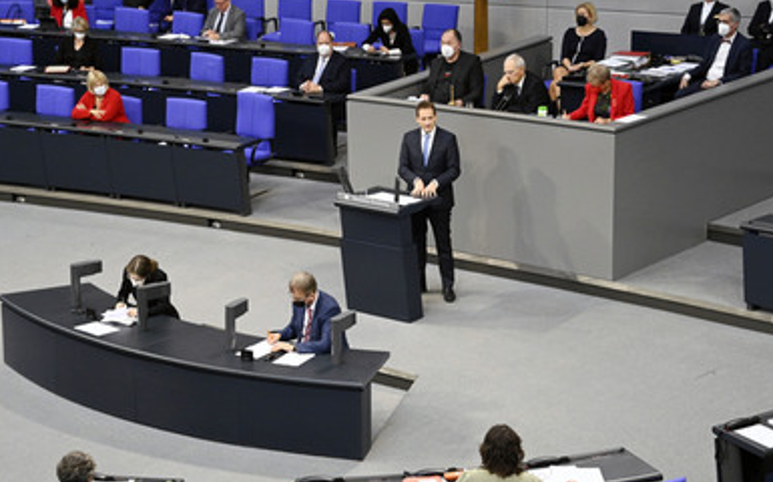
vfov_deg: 15.2
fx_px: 1810
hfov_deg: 24.1
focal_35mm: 86
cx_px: 366
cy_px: 259
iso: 5000
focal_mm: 72
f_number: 5
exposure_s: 1/320
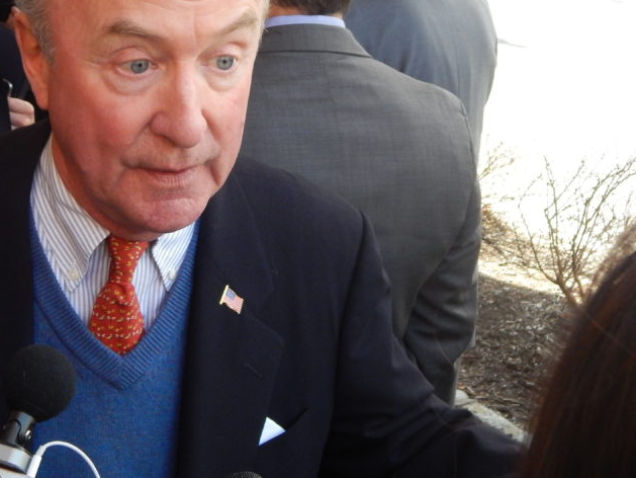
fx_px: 1286
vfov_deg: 20.9
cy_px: 163
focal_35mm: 70
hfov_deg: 27.6
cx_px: 207
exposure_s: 1/250
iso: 320
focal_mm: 7.7
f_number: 3.6
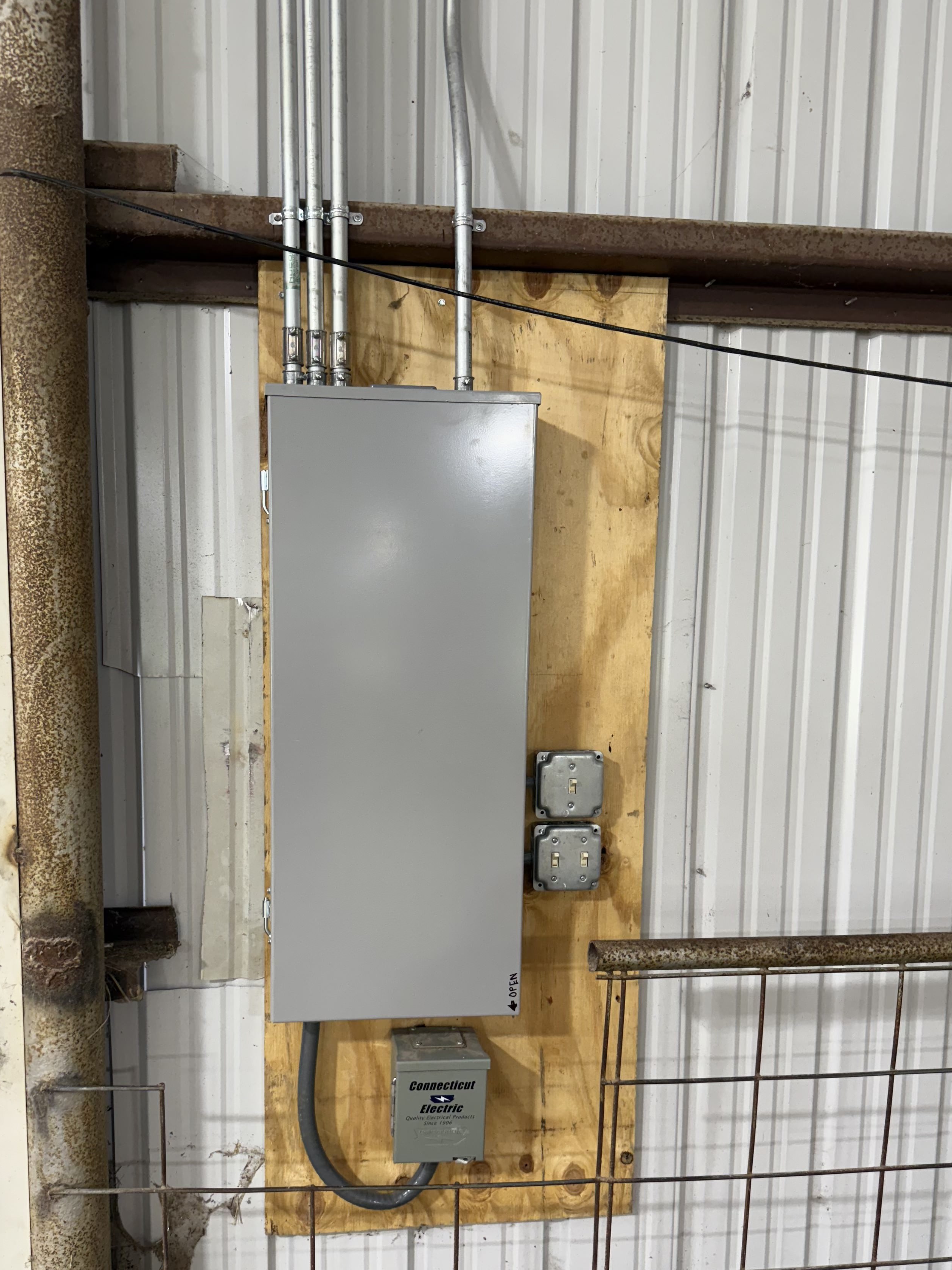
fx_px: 1063
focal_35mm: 29
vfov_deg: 61.2
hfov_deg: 48.1
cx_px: 410
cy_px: 752
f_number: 1.78
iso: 200
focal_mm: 6.76
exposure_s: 1/120
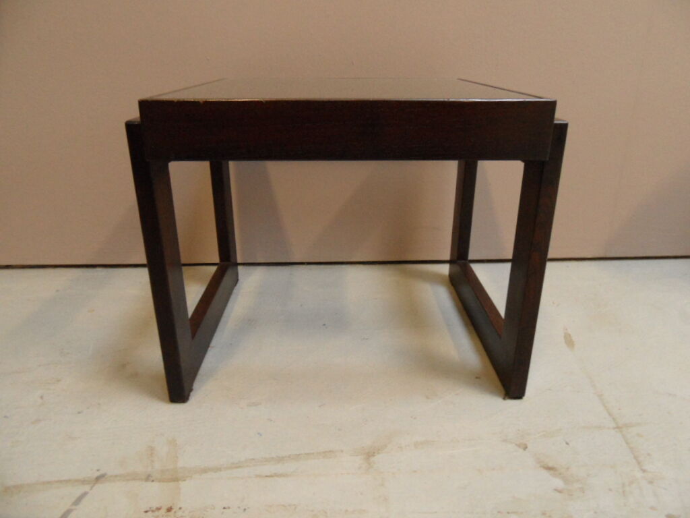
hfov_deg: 71.6
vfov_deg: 56.8
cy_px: 259
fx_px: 478
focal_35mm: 24
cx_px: 345
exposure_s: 1/15
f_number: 3.2
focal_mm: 3.9
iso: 400
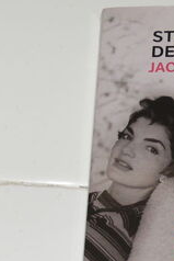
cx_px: 189
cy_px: 162
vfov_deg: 13.8
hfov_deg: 9.1
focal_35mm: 149
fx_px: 1079
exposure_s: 1/30
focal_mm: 12.1
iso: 100
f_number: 3.2
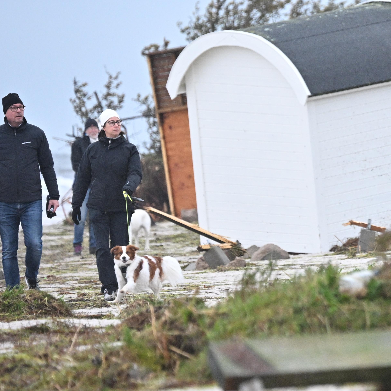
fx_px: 10760
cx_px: 594
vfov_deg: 2.1
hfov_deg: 2.1
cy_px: 67
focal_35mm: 842
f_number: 5.6
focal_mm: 290
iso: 1000
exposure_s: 1/250
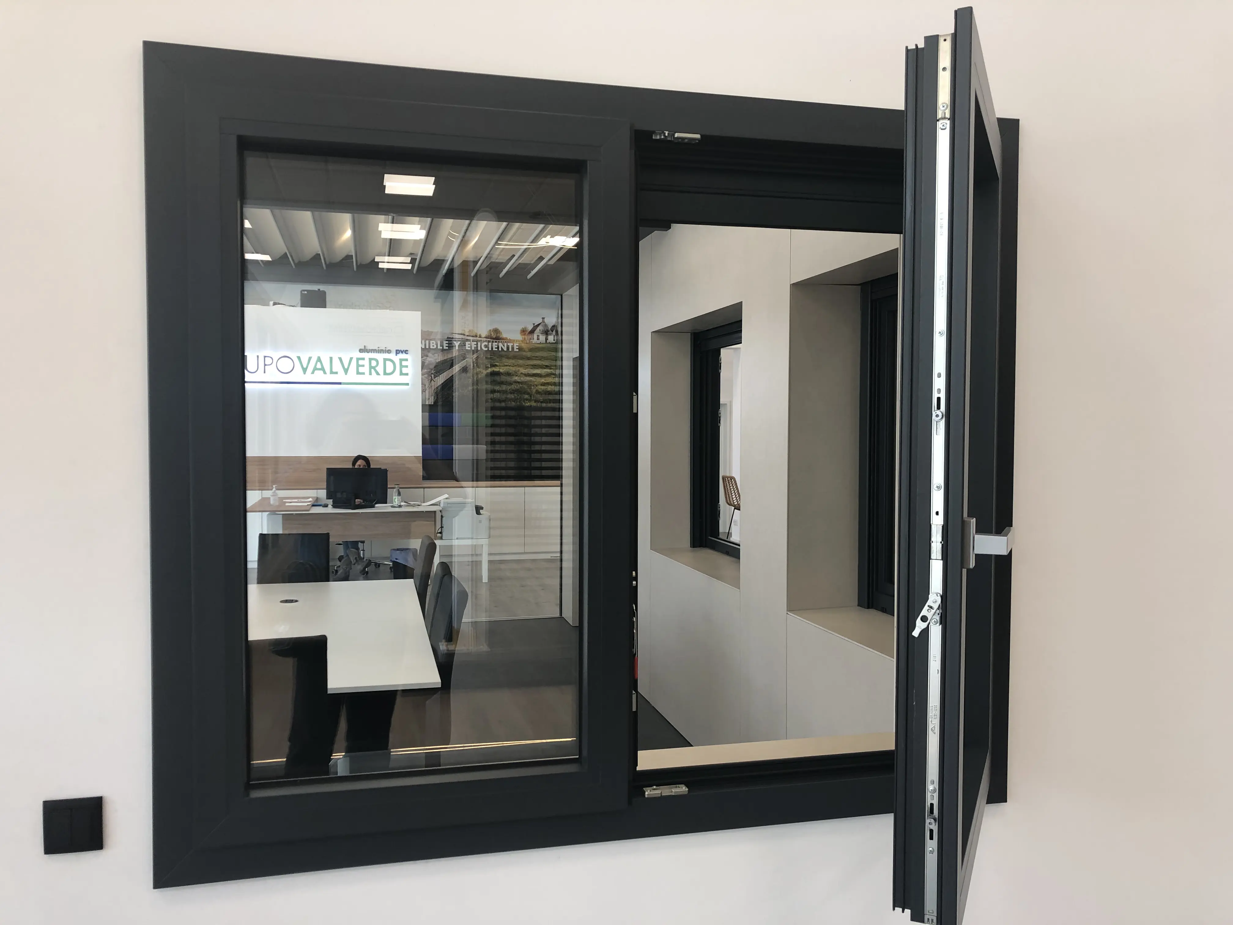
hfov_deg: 63.4
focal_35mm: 28
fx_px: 997
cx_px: 616
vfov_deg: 49.7
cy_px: 462
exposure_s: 1/33
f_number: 1.8
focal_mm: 4
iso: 25
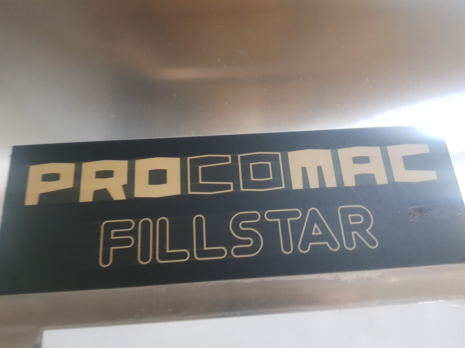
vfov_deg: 53.1
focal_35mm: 26
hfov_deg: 67.3
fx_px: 349
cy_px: 174
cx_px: 232
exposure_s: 1/13
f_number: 1.7
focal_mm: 4.3
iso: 200
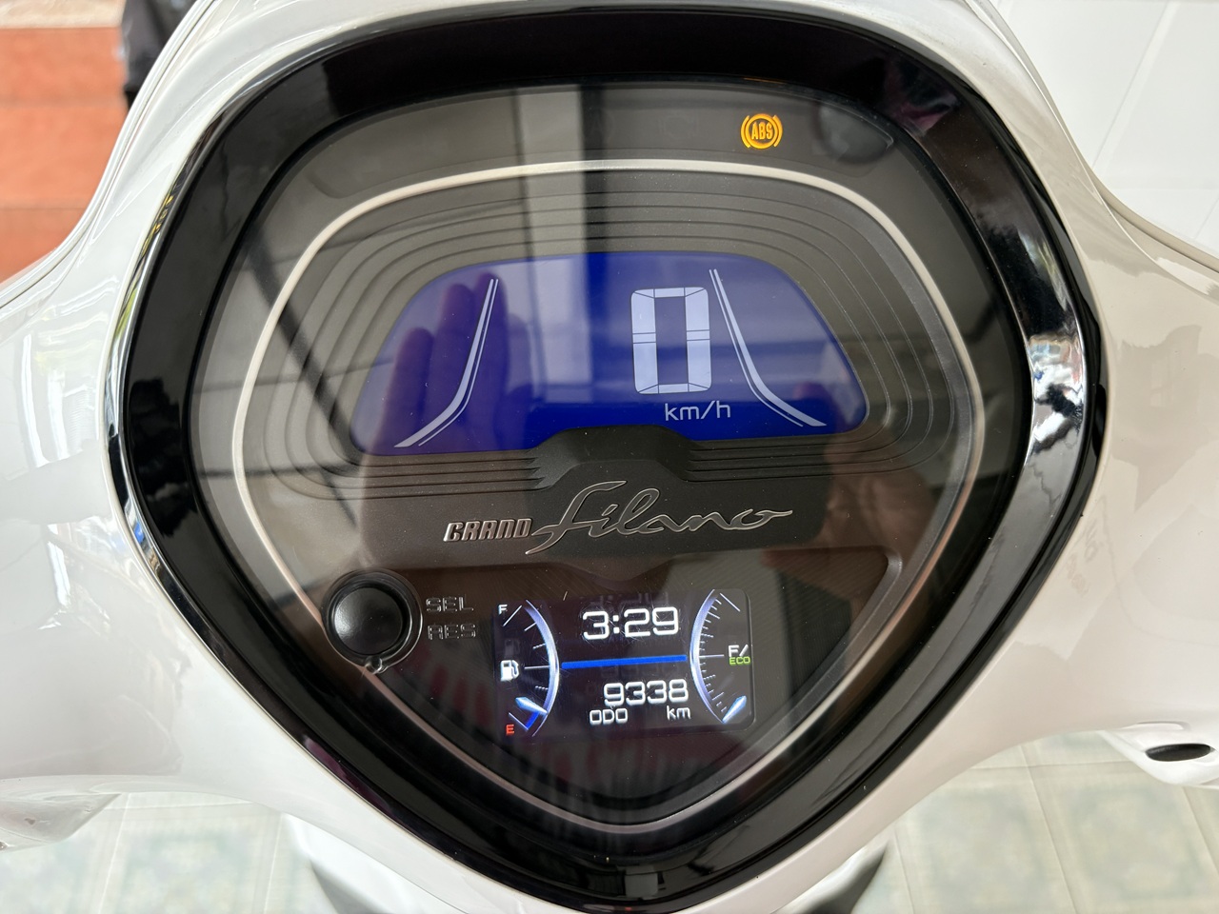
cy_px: 457
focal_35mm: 26
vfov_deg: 53.1
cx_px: 610
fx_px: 916
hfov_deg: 67.3
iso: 200
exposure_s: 1/60
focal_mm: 5.96
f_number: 1.6
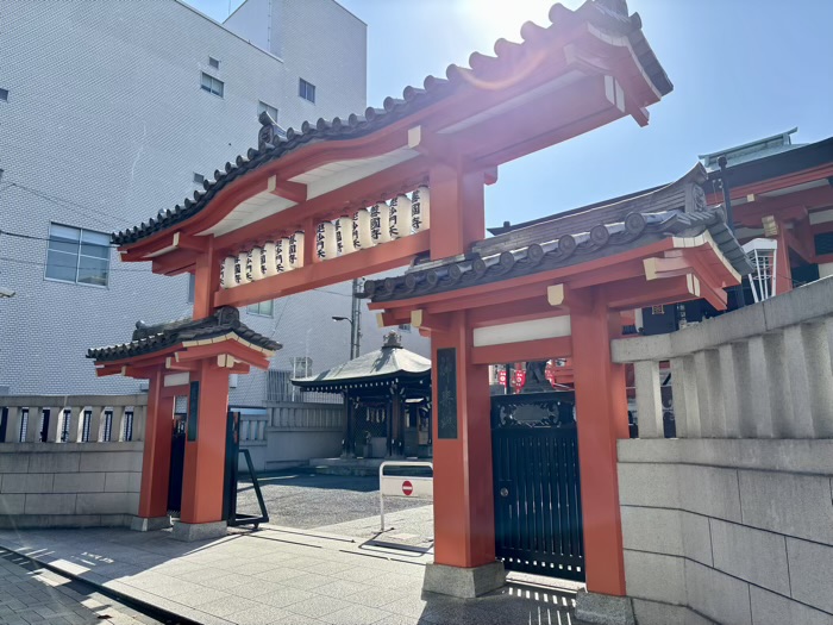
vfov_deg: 53.1
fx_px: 626
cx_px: 416
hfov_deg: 67.3
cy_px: 312
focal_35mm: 26
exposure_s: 1/1695
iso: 50
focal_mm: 5.96
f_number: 1.6
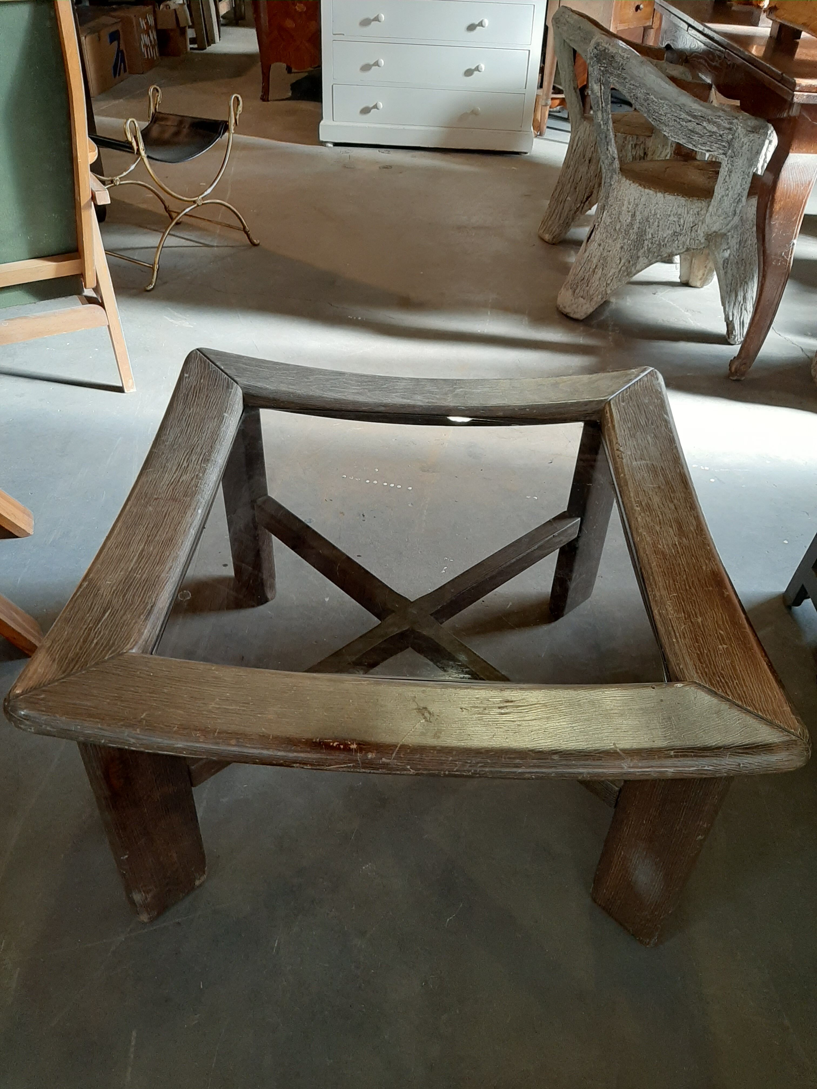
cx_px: 408
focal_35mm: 26
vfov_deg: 67.3
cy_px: 544
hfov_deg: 53.1
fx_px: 818
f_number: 1.7
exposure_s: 1/50
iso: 125
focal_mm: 3.93
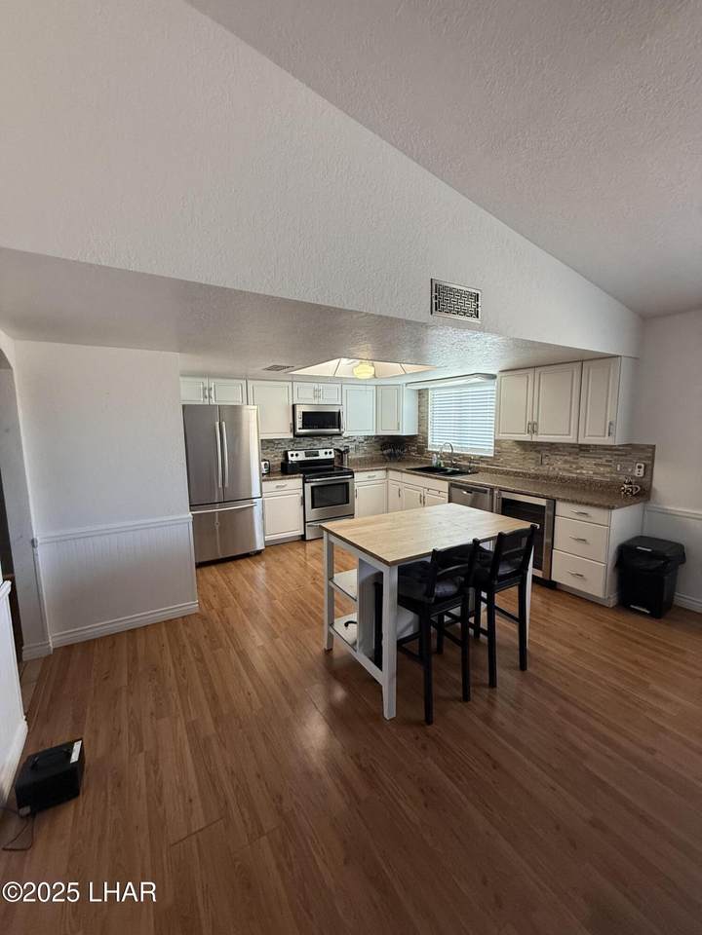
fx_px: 379
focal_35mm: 14
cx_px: 351
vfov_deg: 102.1
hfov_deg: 85.7
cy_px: 468
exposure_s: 1/120
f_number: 2.2
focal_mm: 2.22
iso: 250
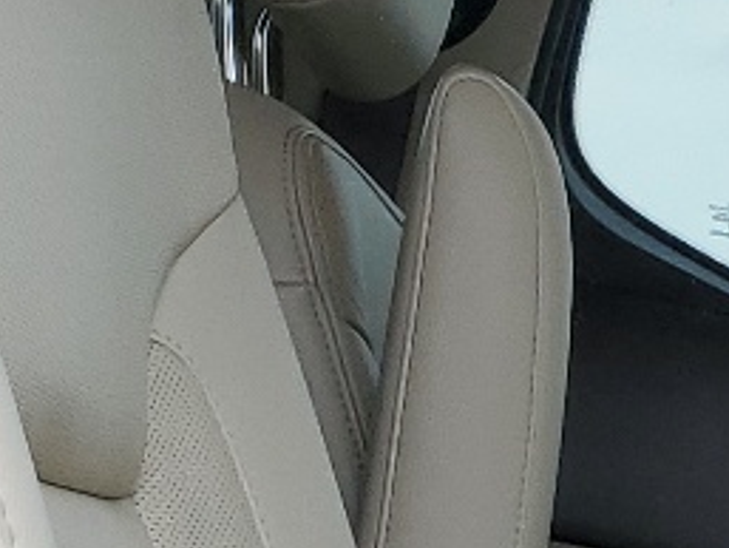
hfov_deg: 11.2
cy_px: 923
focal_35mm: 162
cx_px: 1404
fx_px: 3413
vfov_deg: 8.9
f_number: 1.5
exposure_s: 1/435
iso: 50
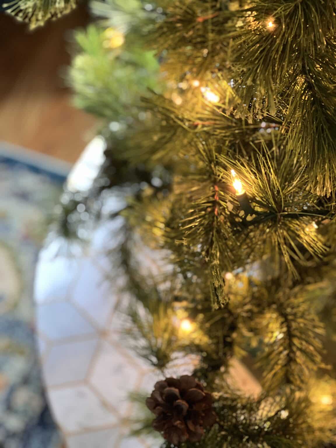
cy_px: 224
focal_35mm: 77
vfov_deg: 25.3
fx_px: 997
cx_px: 168
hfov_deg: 19.1
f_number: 2.8
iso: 400
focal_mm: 9
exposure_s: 1/15
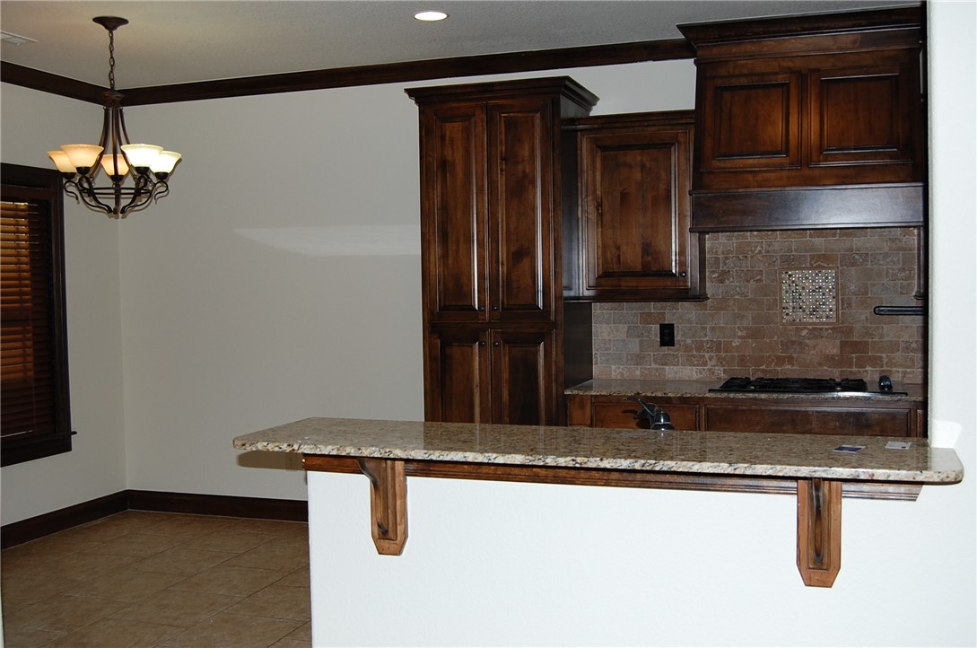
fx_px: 1057
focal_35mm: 39
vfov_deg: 34.1
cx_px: 488
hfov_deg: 49.6
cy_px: 324
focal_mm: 26
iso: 220
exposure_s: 1/125
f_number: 5.6
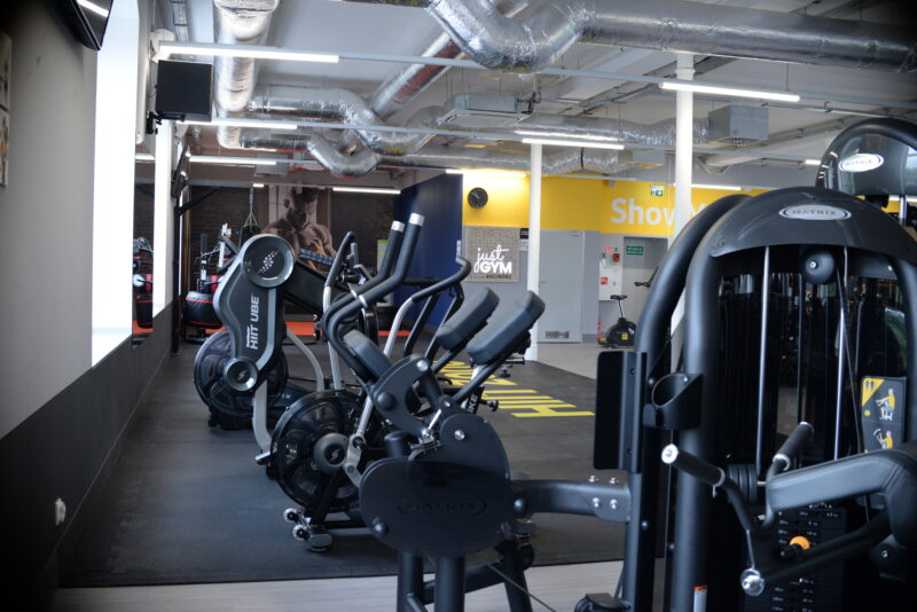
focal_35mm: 35
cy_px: 306
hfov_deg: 54.4
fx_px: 892
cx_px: 458
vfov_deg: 37.9
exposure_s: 1/80
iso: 1250
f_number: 6.3
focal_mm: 35
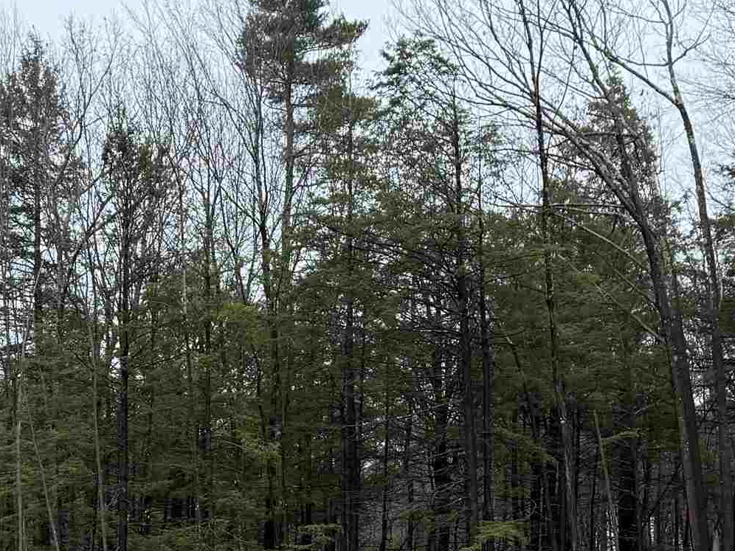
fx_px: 1571
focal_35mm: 74
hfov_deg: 25.4
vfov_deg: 18.7
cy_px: 675
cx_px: 46
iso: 160
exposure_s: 1/121
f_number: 1.78
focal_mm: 6.76
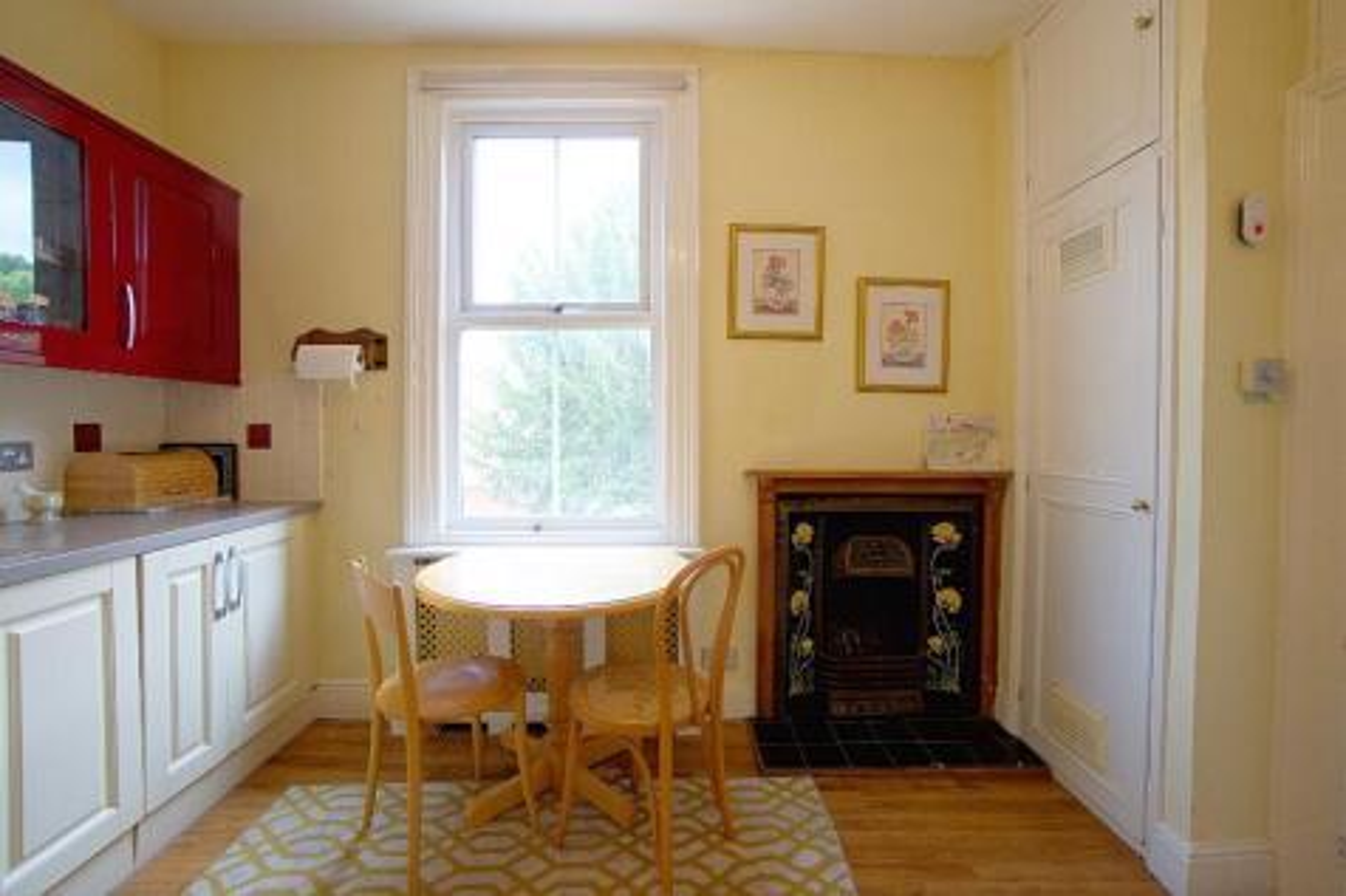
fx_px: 561
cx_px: 673
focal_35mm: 15
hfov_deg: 100.4
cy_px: 448
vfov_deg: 77.3
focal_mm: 10
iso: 500
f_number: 4
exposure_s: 1/160
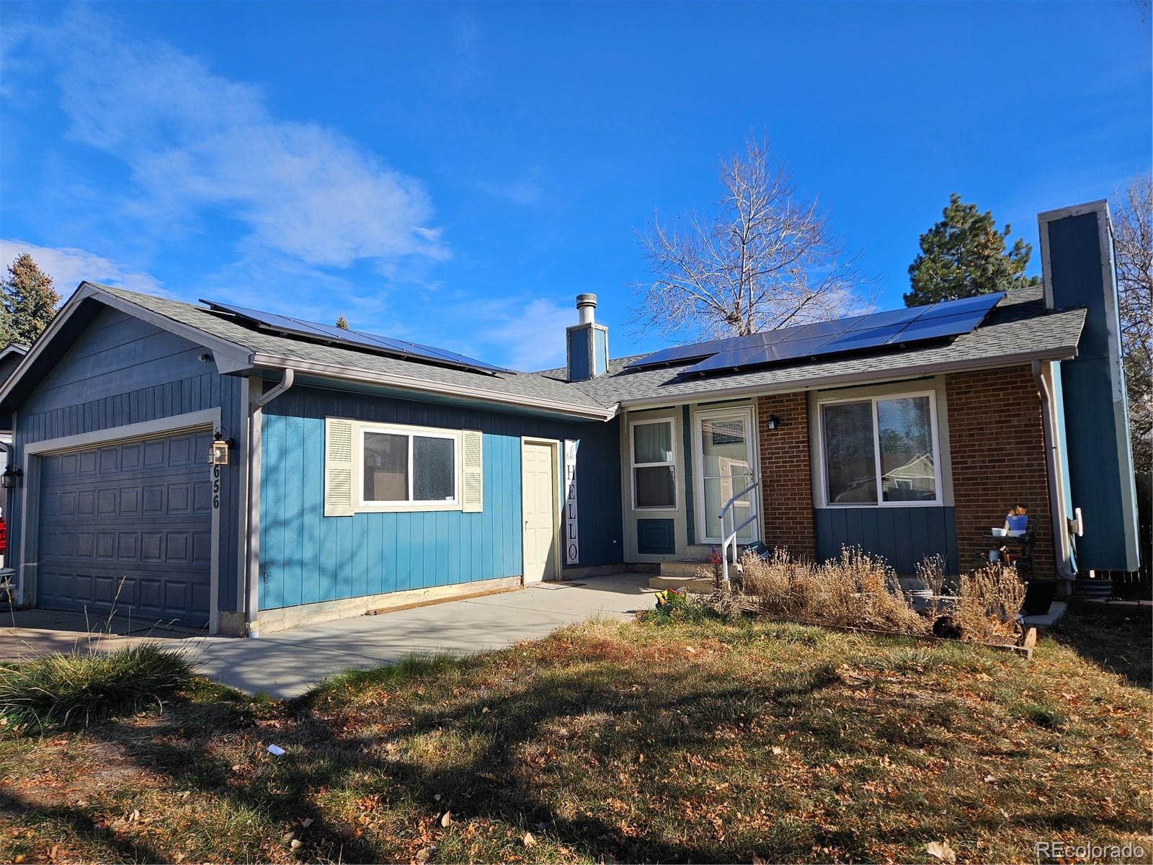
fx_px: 766
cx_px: 576
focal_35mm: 23
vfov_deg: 58.9
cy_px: 432
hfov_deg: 73.9
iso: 32
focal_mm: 5.4
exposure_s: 1/1704
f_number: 1.8
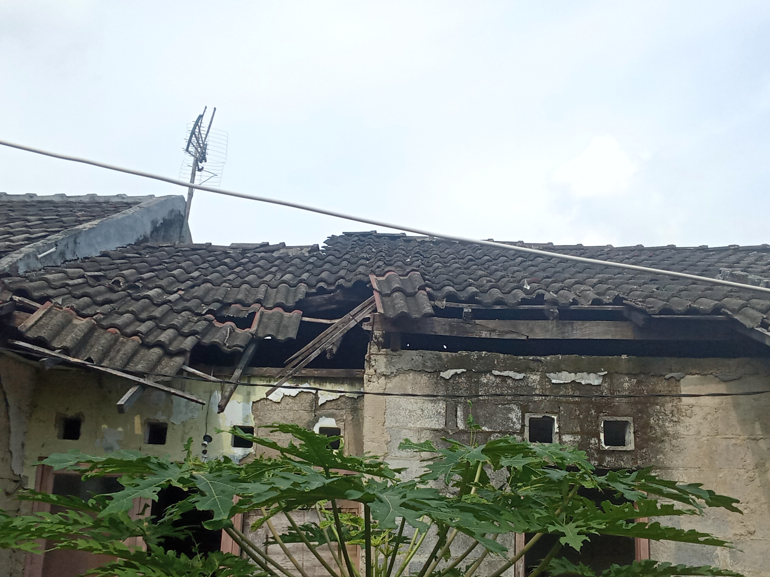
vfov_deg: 35.8
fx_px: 890
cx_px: 367
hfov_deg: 46.8
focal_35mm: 40
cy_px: 346
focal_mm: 3.73
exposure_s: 1/1613
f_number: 2.2
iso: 114
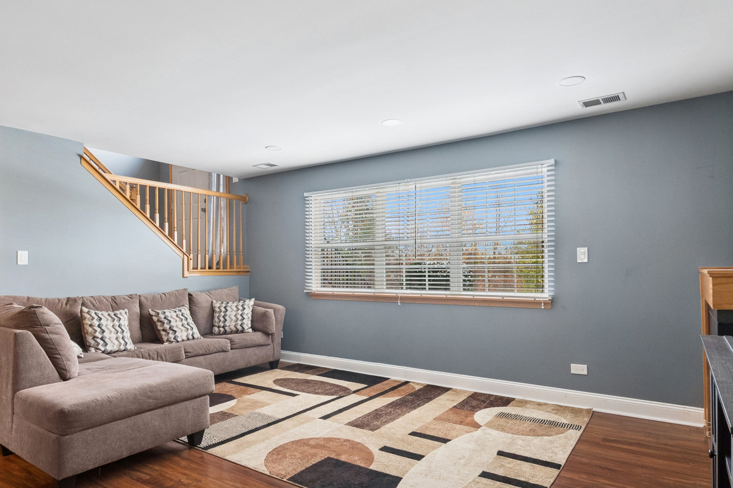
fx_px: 427
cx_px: 328
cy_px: 275
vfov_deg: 59.3
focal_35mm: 21
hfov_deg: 81.0
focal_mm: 10
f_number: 8
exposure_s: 1/30
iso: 400
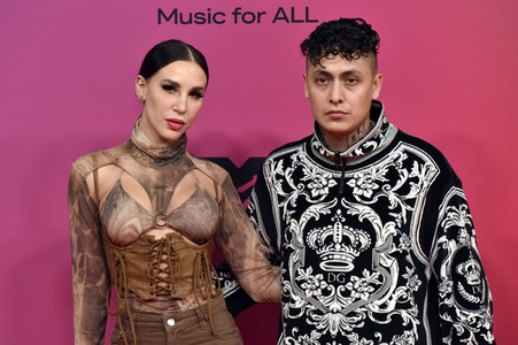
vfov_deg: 9.8
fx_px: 2013
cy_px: 172
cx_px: 259
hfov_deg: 14.7
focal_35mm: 140
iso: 2000
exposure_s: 1/200
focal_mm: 140
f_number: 5.6
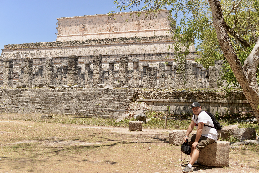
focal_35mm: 50
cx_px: 130
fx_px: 360
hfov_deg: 39.6
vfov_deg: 27.0
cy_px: 86
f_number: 1.8
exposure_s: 1/2000
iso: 200
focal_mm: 50
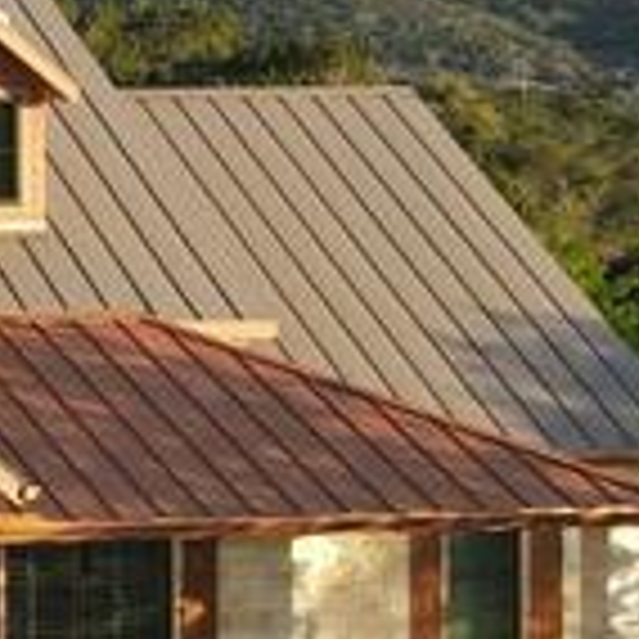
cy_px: 0
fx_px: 3195
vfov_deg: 11.3
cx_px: -1161
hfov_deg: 9.4
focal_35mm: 153
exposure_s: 1/60
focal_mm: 4.5
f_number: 2.8
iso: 100
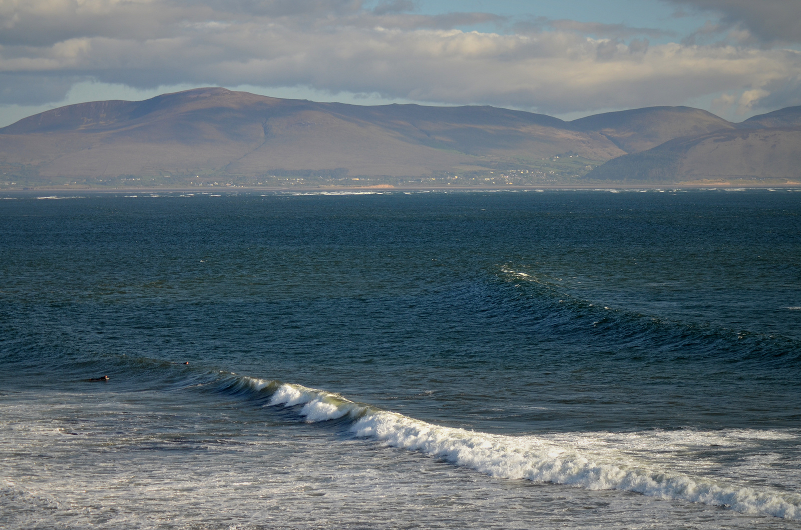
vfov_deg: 13.0
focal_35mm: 105
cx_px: 400
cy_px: 265
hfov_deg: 19.5
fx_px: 2332
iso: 360
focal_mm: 70
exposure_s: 1/500
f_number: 5.6
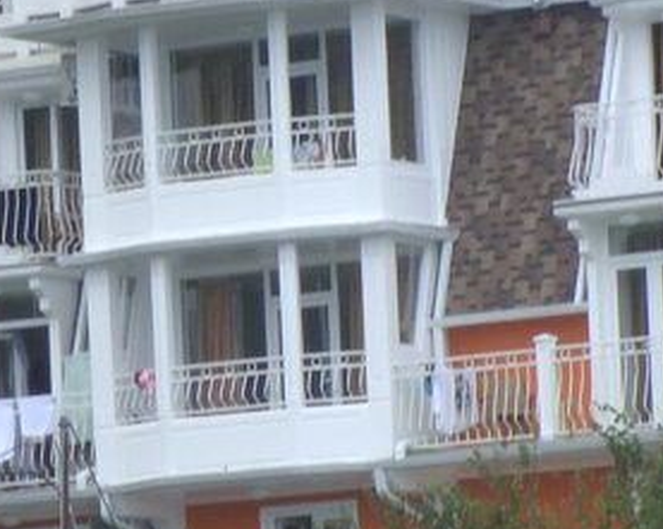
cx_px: 558
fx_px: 9526
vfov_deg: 3.2
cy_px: 140
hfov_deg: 4.0
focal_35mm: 486
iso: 100
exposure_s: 1/125
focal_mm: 23.5
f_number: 6.5
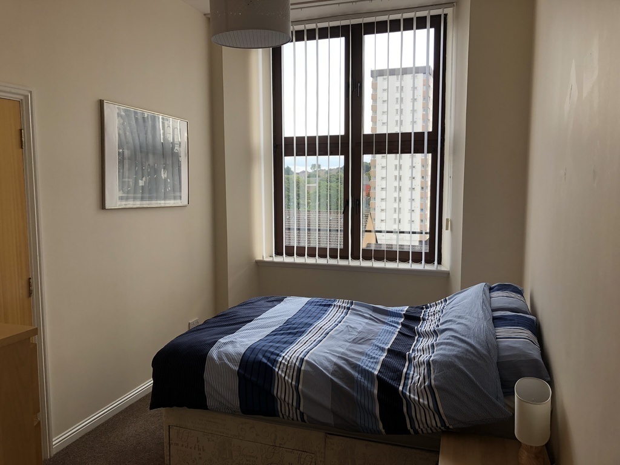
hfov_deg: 63.4
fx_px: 502
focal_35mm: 28
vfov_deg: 49.7
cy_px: 232
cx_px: 310
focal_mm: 3.99
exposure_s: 1/173
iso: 20
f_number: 1.8
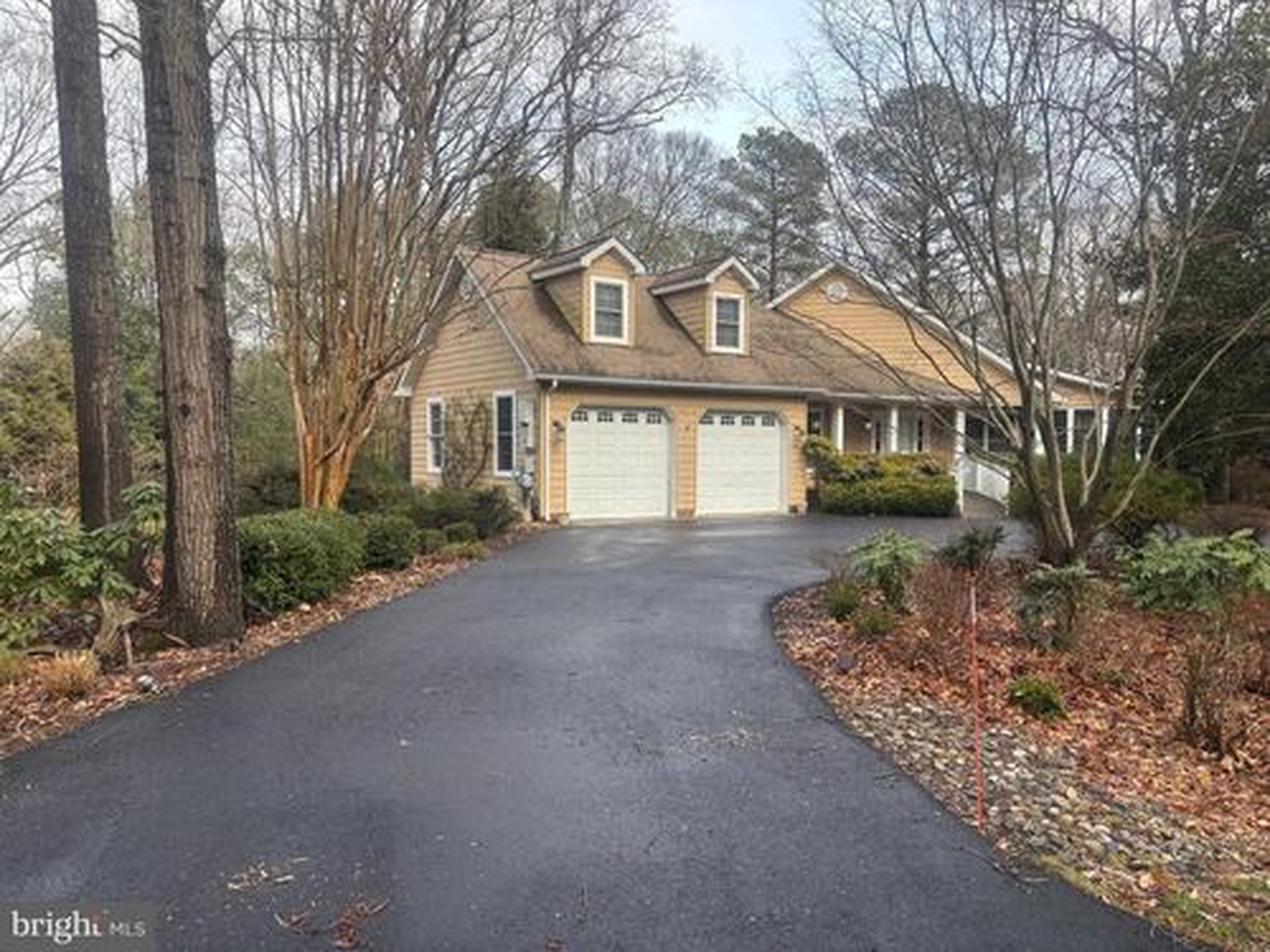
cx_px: 635
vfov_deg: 53.1
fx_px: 954
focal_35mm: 26
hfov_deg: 67.3
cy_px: 476
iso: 50
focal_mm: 5.96
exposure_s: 1/604
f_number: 1.6
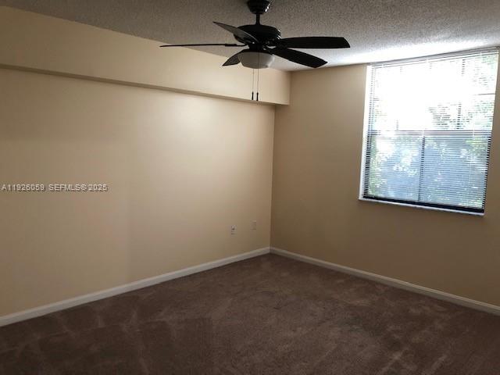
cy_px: 188
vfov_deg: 49.7
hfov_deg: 63.4
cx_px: 250
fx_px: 404
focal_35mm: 28
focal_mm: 4
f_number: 1.8
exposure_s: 1/20
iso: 40
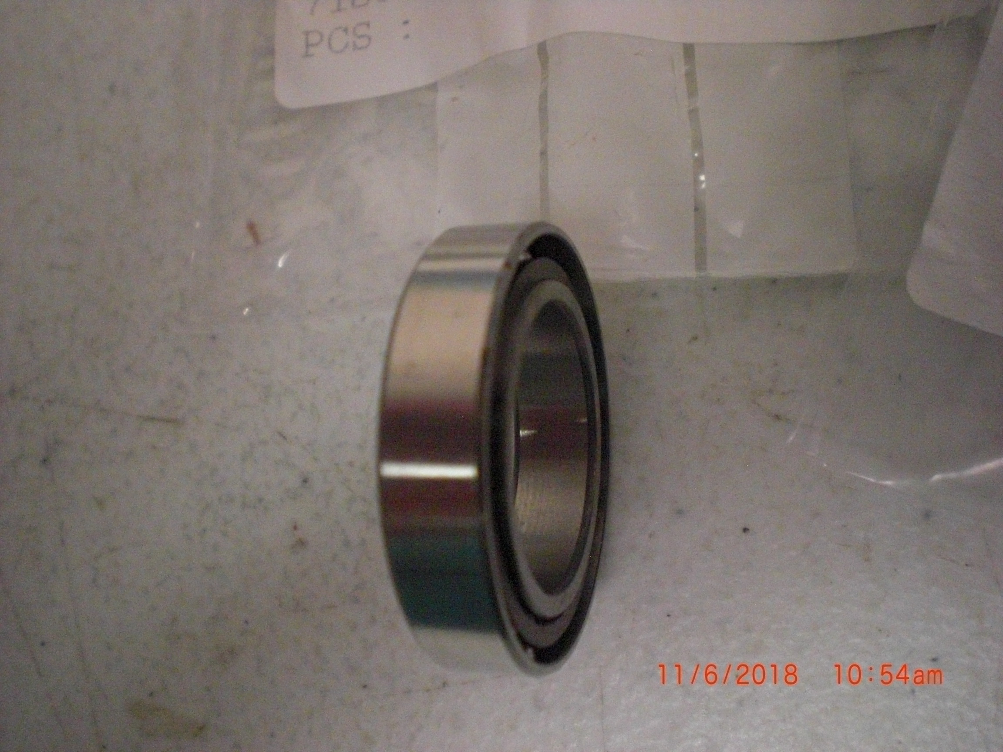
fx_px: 1101
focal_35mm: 38
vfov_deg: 37.7
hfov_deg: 49.0
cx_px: 502
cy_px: 376
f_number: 3.1
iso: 800
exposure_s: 1/125
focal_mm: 6.3
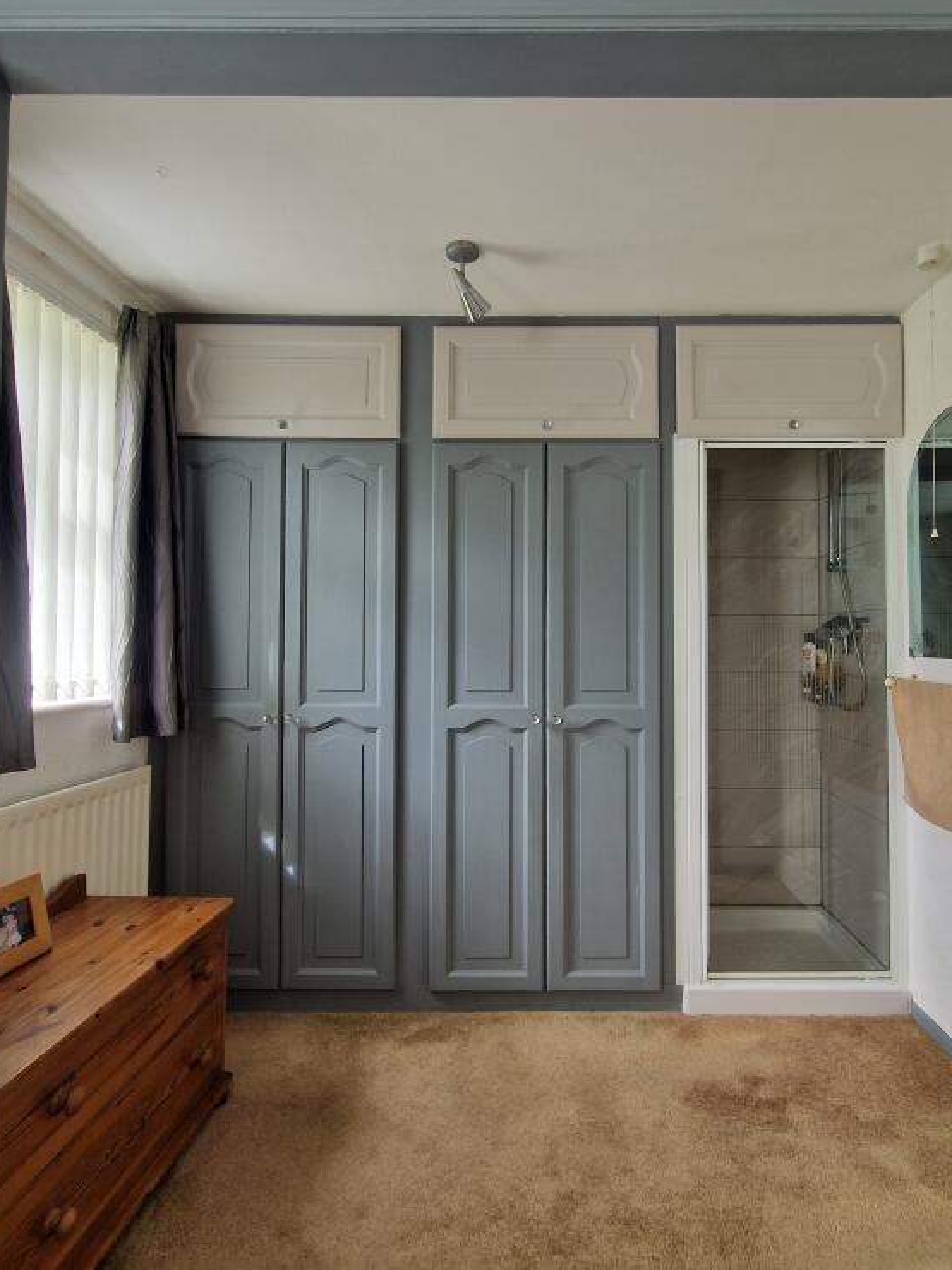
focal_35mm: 18
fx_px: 660
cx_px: 554
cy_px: 614
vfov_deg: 87.7
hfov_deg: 71.1
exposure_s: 1/100
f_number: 2.2
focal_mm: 2.2
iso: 80
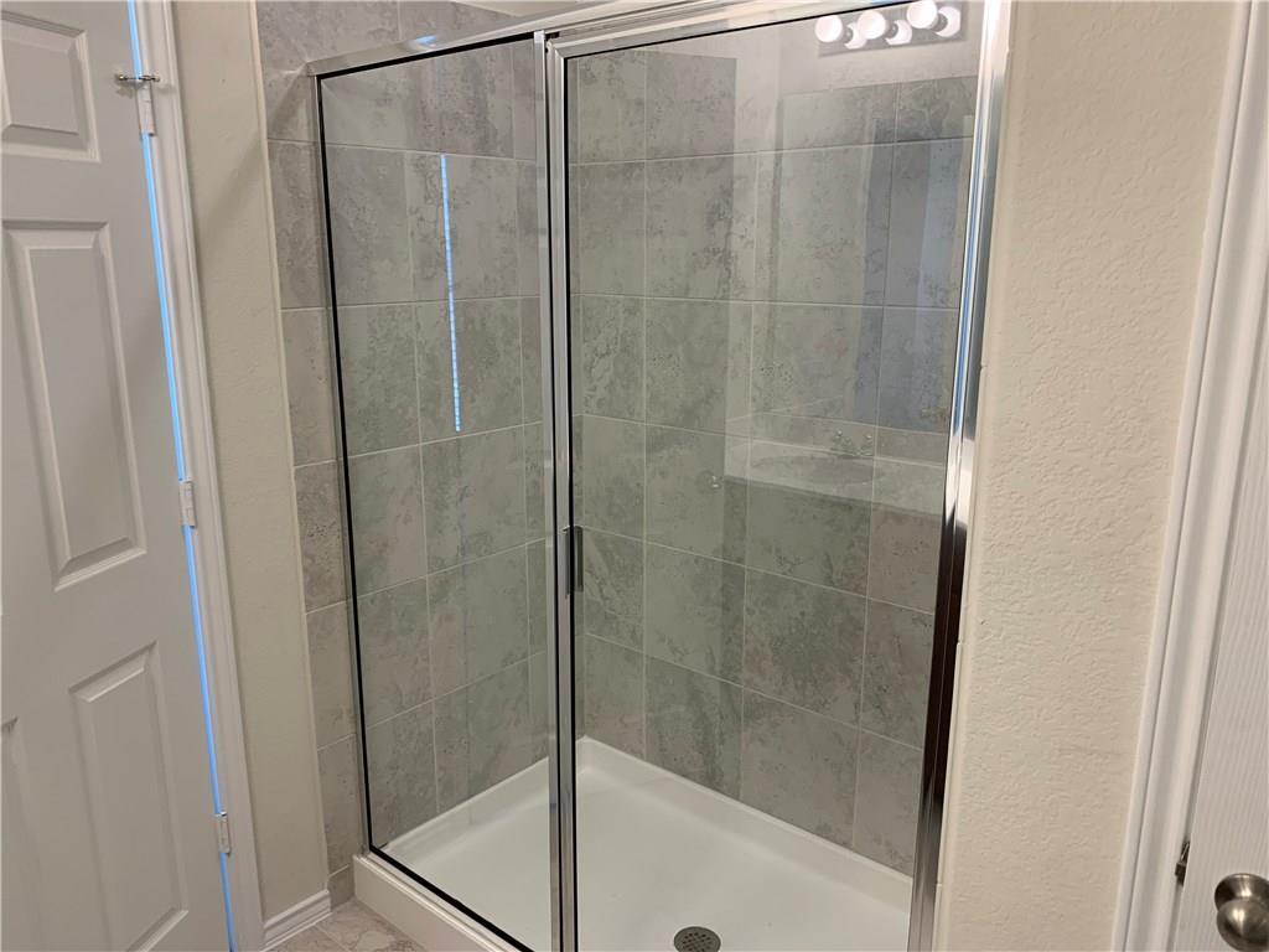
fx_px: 953
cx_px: 634
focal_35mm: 26
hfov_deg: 67.3
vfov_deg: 53.1
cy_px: 476
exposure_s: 1/60
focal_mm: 4.25
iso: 64
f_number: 1.8
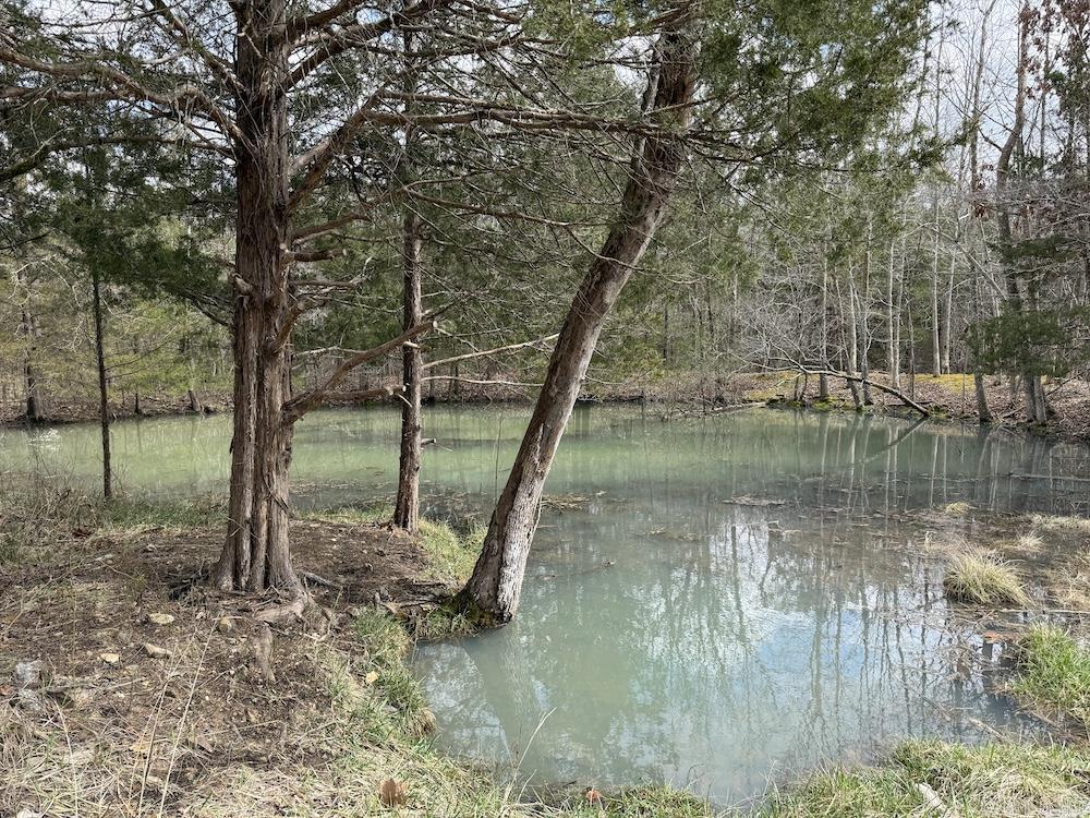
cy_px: 409
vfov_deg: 56.8
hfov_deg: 71.6
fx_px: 756
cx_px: 545
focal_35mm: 24
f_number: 1.78
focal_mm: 6.76
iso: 100
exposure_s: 1/1361
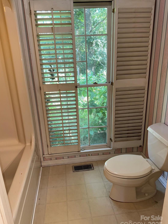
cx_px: 81
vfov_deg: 69.4
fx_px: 162
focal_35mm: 25
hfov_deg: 54.9
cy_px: 115
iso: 64
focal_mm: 6.76
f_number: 1.78
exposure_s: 1/30
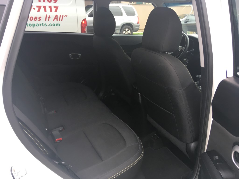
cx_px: 120
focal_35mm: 29
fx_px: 200
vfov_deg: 48.2
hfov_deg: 61.7
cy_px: 90
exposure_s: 1/30
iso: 25
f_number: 2.2
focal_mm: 4.15
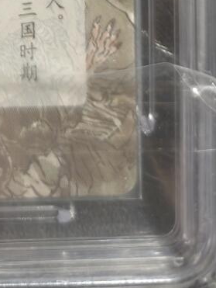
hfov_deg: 10.9
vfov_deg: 12.9
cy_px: -350
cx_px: -188
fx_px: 1046
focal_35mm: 126
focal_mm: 4.94
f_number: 1.5
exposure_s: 1/50
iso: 400
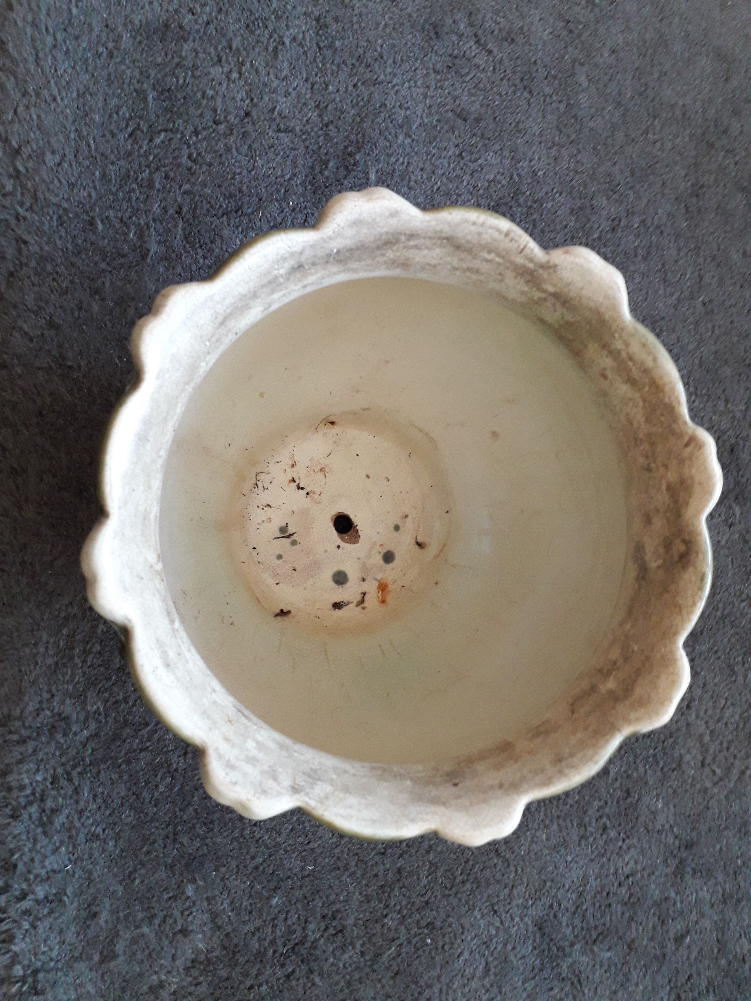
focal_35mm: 27
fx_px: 781
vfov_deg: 65.3
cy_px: 500
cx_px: 376
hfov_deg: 51.4
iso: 200
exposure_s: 1/50
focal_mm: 3.6
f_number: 1.9
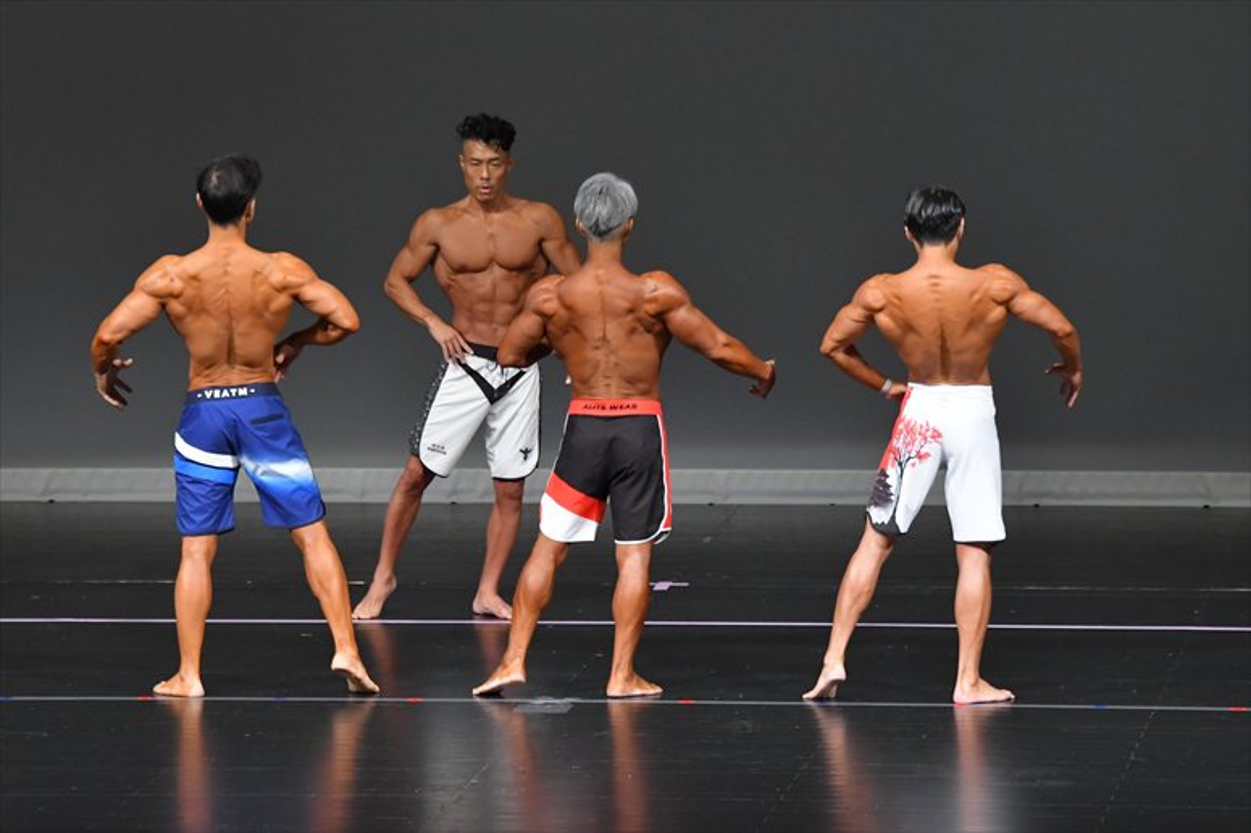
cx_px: 626
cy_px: 416
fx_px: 8336
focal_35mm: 240
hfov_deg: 8.6
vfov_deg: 5.7
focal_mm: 160
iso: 4000
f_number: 5.6
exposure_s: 1/400
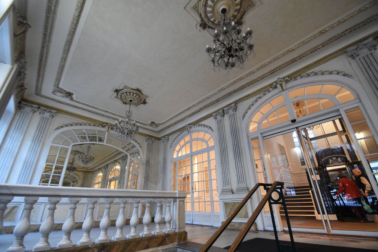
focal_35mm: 15
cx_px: 189
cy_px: 126
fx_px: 157
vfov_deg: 77.3
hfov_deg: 100.4
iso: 1600
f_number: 3.5
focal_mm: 10
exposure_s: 1/60
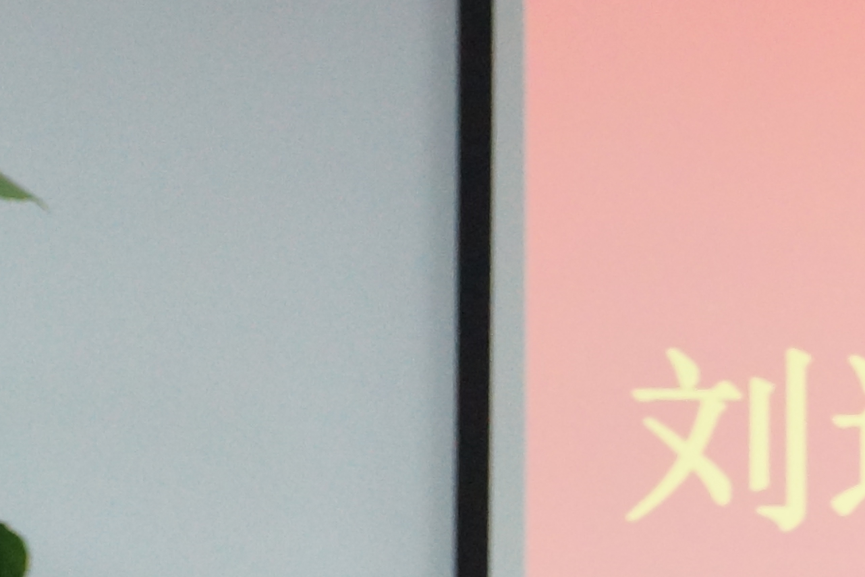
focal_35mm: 351
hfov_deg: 5.7
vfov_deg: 3.9
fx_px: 8434
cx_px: 1675
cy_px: 304
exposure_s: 1/125
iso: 1250
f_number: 5.6
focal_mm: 50
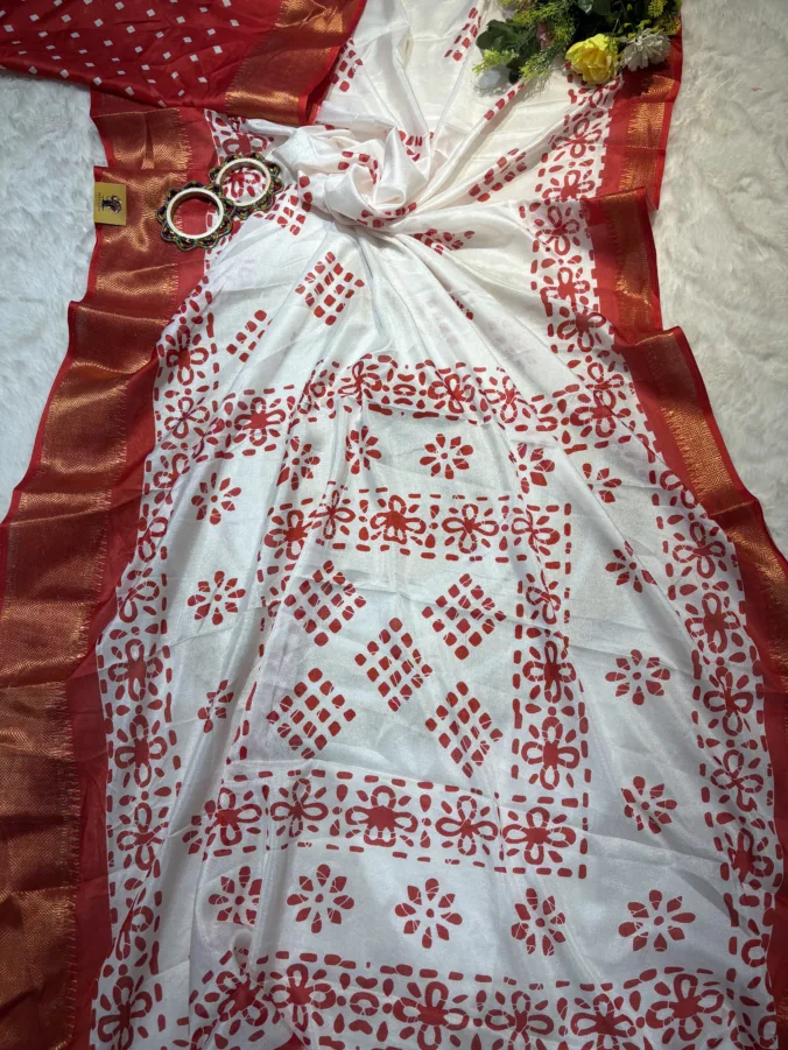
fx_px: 789
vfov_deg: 67.3
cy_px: 525
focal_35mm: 26
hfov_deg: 53.1
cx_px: 394
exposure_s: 1/228
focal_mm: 5.96
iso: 40
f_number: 1.6
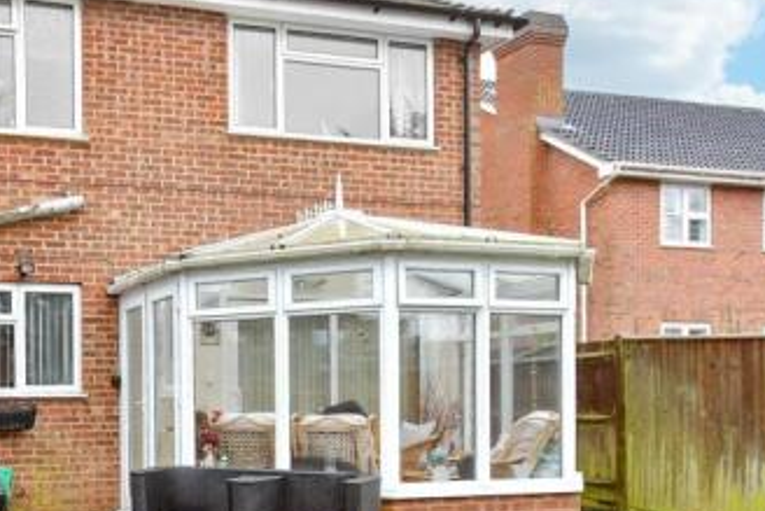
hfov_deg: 56.9
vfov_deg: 42.4
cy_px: 382
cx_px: 143
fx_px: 638
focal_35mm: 30
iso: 250
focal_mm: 10
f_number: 8
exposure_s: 1/13
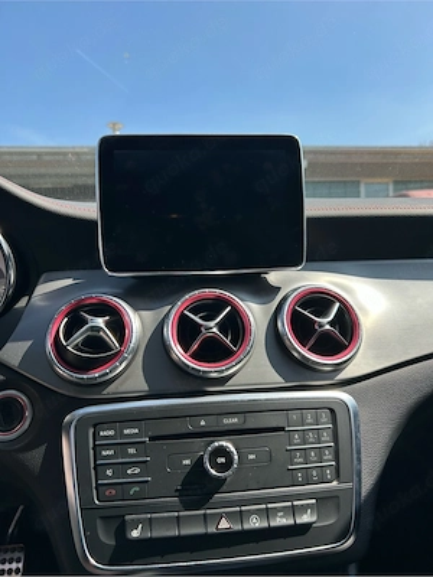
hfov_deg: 53.1
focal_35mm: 26
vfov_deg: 67.3
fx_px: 434
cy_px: 288
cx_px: 216
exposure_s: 1/1196
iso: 50
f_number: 1.5
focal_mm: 5.7
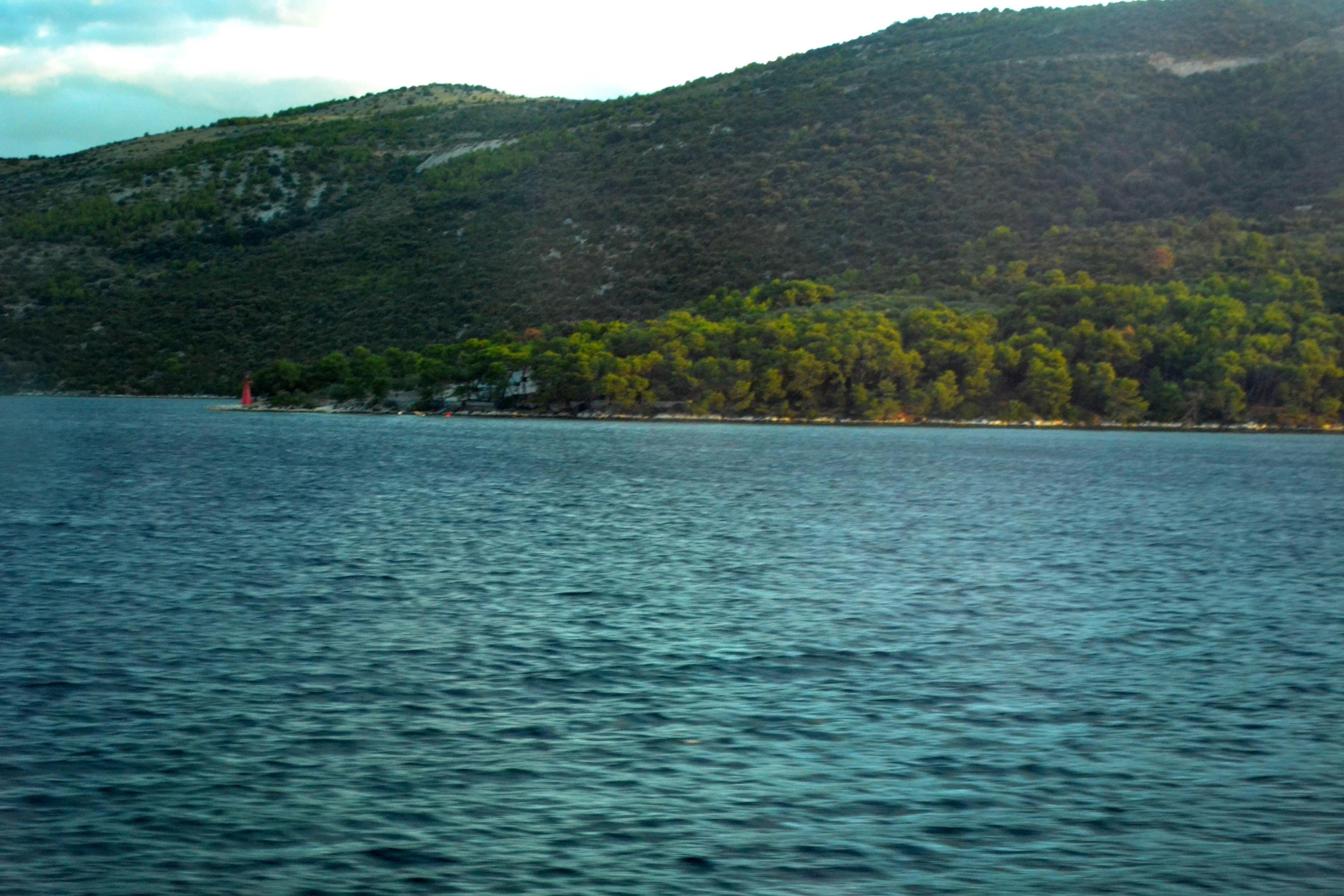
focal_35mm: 78
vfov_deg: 17.5
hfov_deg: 26.0
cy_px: 448
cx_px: 672
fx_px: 2912
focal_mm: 52
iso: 2200
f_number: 5.6
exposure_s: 1/60
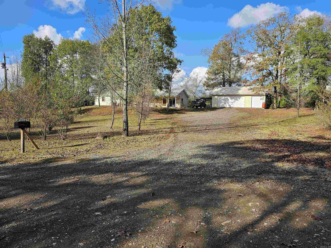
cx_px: 166
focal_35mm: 23
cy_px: 124
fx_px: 220
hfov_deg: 73.9
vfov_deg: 58.9
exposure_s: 1/481
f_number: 1.7
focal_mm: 6.3
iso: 10
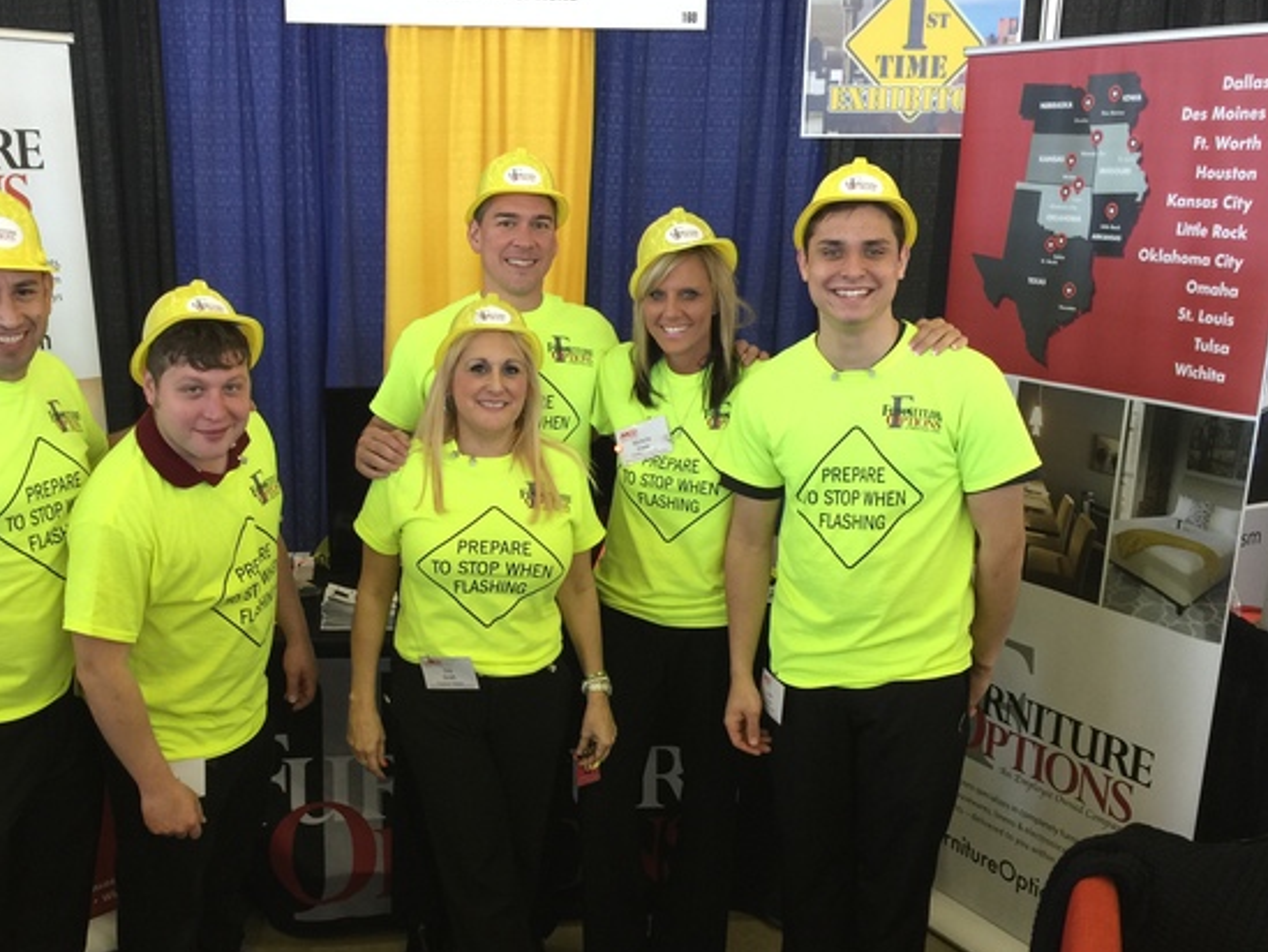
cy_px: 555
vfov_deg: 37.6
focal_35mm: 38
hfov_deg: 48.7
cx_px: 517
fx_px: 1392
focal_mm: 4.15
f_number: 2.2
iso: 40
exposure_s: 1/15
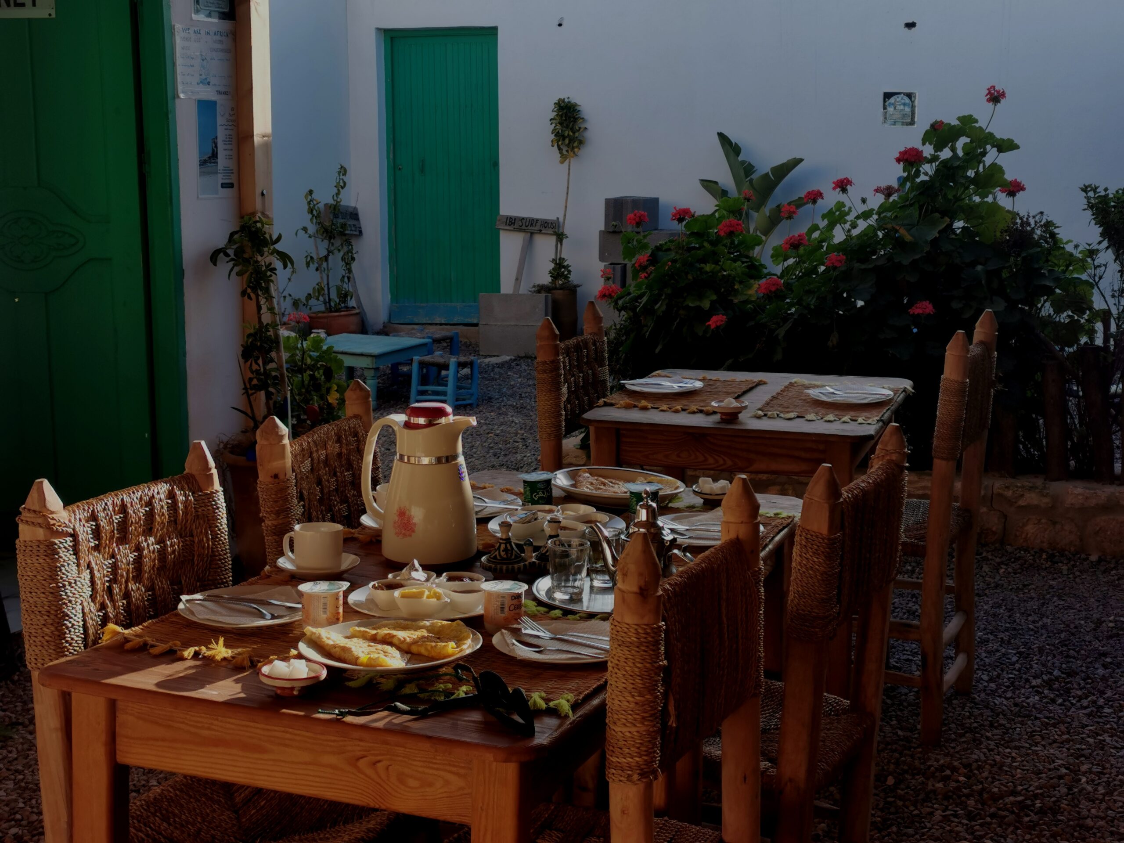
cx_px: 562
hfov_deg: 38.2
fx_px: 1624
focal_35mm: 50
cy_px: 422
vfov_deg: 29.1
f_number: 1.6
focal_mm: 5.56
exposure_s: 1/918
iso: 50
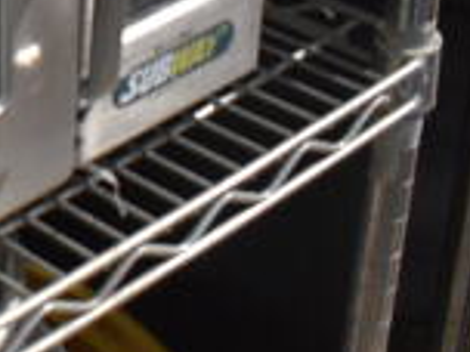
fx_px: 1412
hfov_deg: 15.8
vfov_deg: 13.8
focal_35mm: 104
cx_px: -399
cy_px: -86
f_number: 3.5
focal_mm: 18
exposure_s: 1/30
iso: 1800
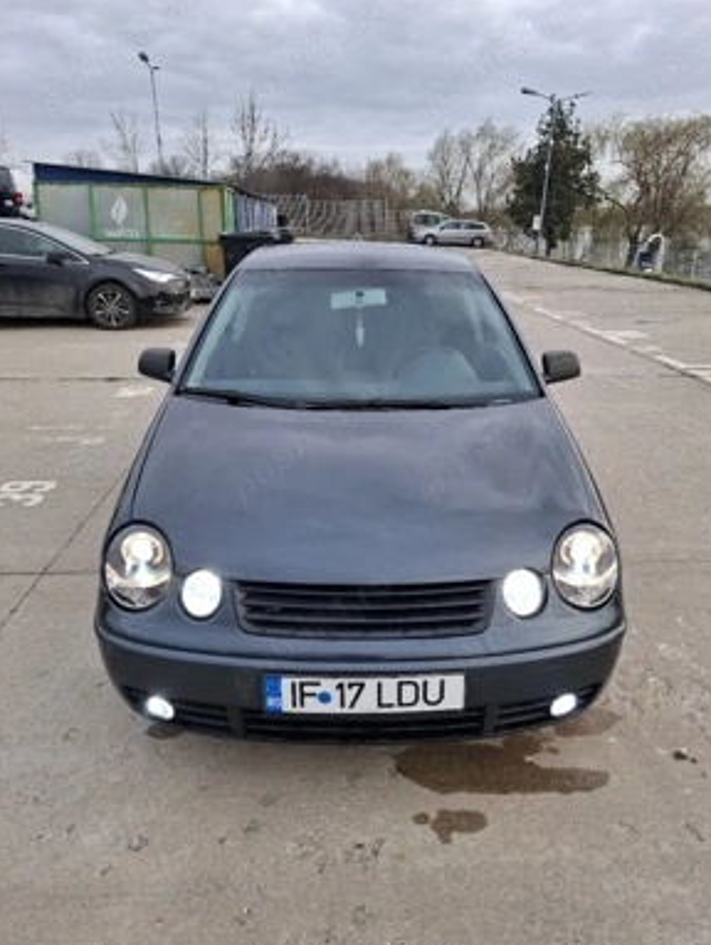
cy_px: 469
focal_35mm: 24
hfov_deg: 56.9
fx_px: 656
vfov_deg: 71.5
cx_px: 360
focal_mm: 5.54
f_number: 1.8
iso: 50
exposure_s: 1/128
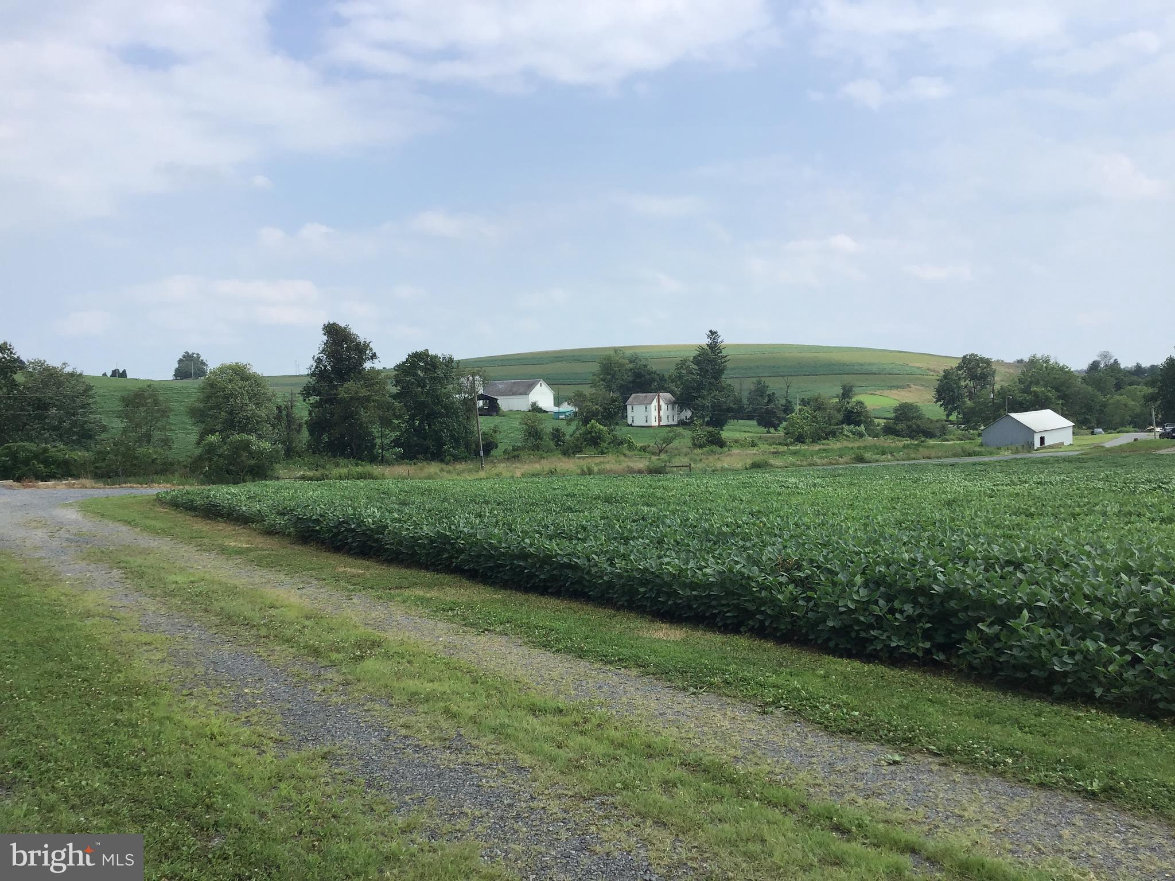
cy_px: 440
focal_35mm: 31
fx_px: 1052
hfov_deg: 58.4
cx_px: 588
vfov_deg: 45.4
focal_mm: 3.3
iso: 25
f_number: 2.4
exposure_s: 1/1335
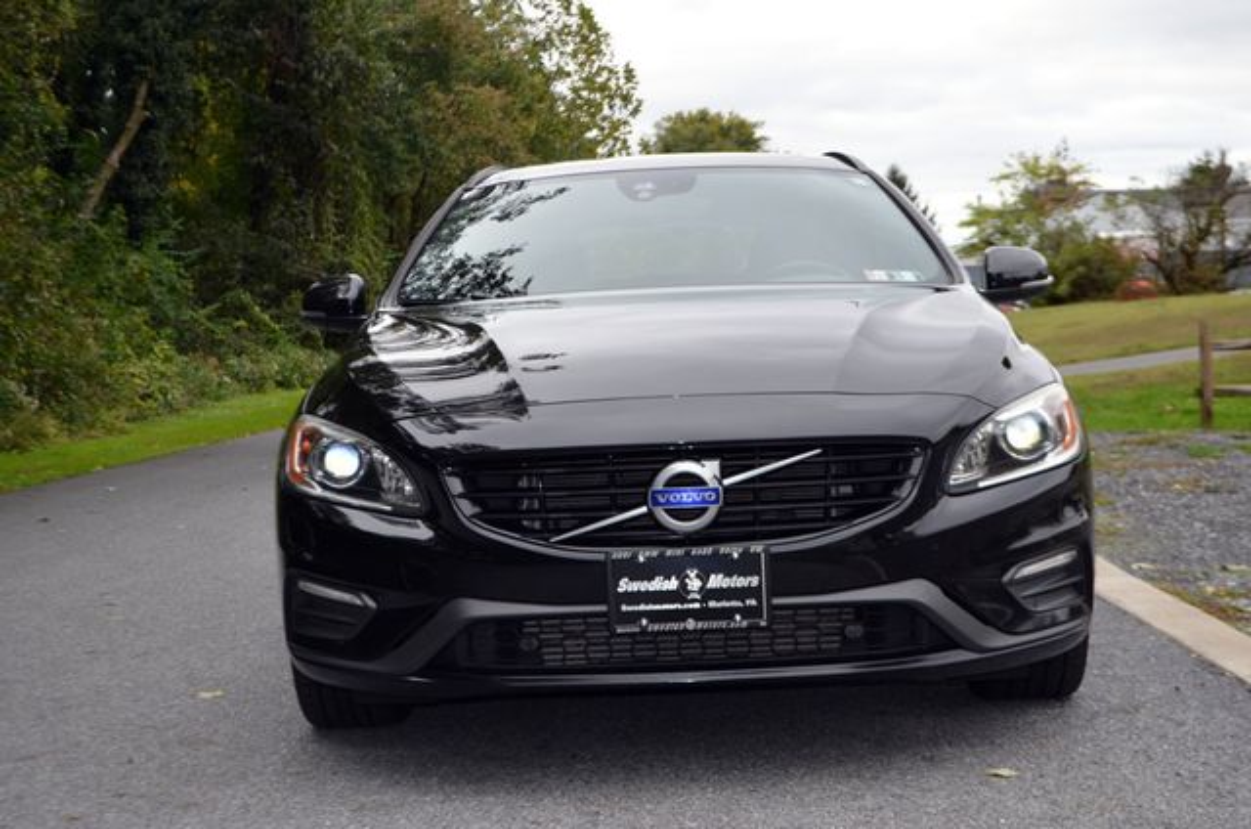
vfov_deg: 23.7
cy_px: 414
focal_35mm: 57
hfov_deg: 35.1
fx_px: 1977
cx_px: 626
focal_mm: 38
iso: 125
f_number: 5
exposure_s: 1/200
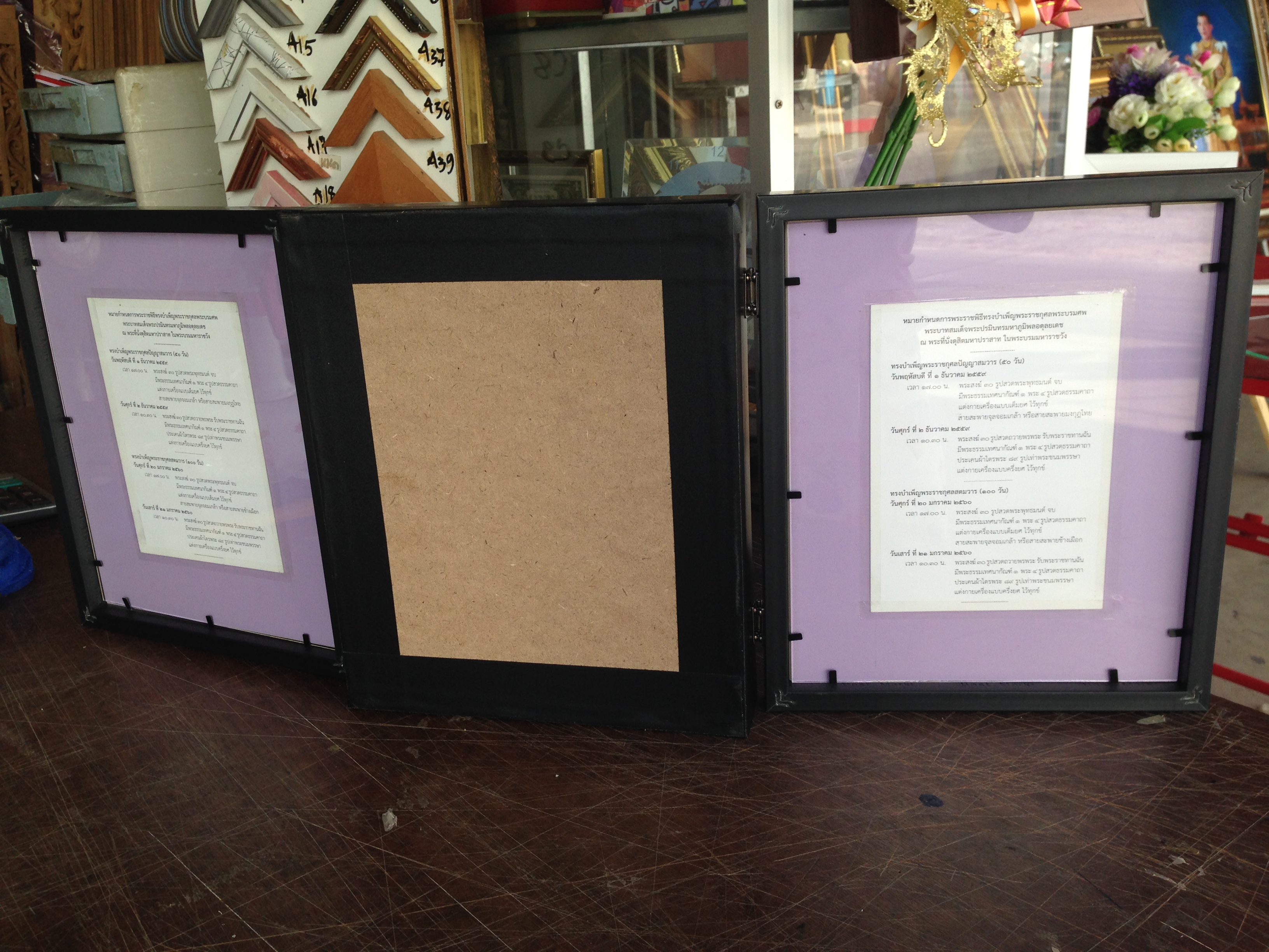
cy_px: 476
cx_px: 634
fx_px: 1210
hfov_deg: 55.4
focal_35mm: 33
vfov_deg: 42.9
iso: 50
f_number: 2.4
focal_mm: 4.12
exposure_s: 1/153
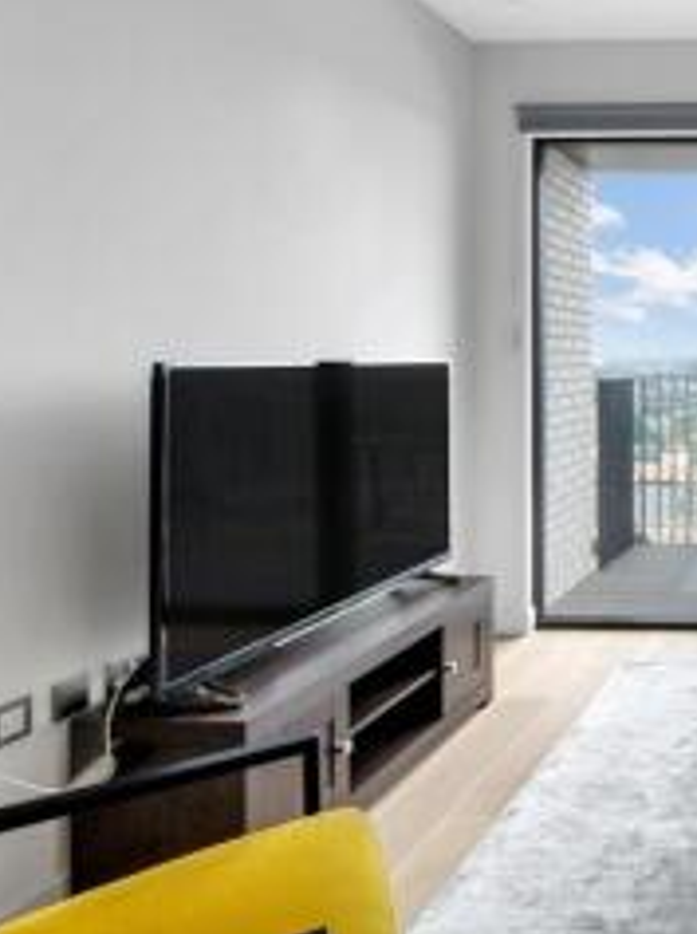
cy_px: 333
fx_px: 781
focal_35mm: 29
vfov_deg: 60.7
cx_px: 847
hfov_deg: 36.5
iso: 320
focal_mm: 10
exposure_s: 1/5
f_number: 16
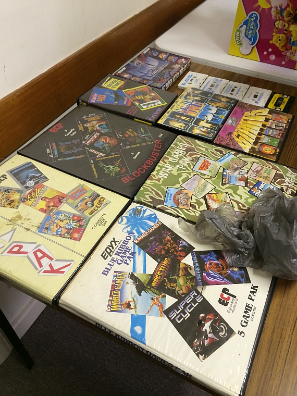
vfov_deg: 60.0
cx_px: 148
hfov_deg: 46.8
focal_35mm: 30
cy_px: 198
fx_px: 343
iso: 125
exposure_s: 1/33
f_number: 2.2
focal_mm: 4.12
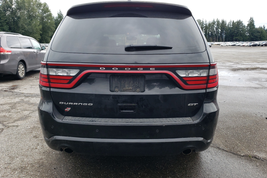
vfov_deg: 46.4
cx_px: 134
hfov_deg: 65.5
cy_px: 87
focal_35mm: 28
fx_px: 208
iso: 50
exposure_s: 1/588
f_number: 1.5
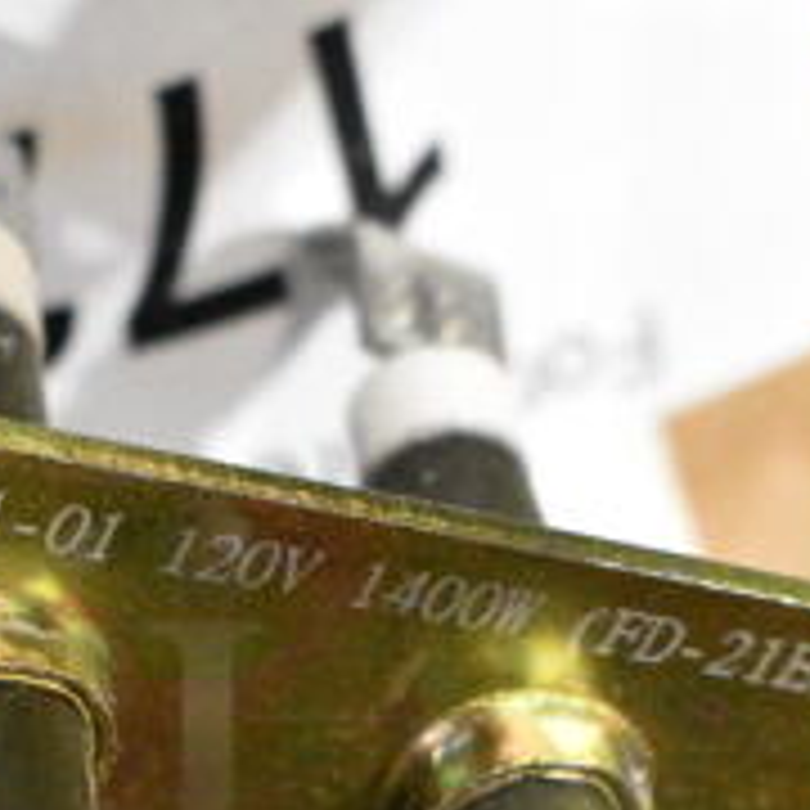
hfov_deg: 9.5
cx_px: -58
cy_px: 734
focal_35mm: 182
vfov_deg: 9.6
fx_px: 4818
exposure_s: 1/200
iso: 6400
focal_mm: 42
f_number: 7.1
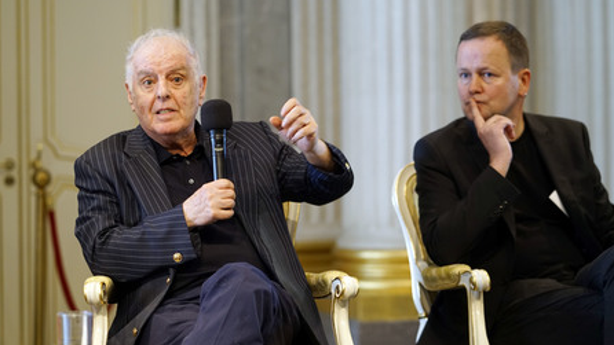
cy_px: 158
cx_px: 309
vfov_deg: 13.4
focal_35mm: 90
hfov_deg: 23.7
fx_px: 1465
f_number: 2.8
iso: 1600
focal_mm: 85
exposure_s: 1/125
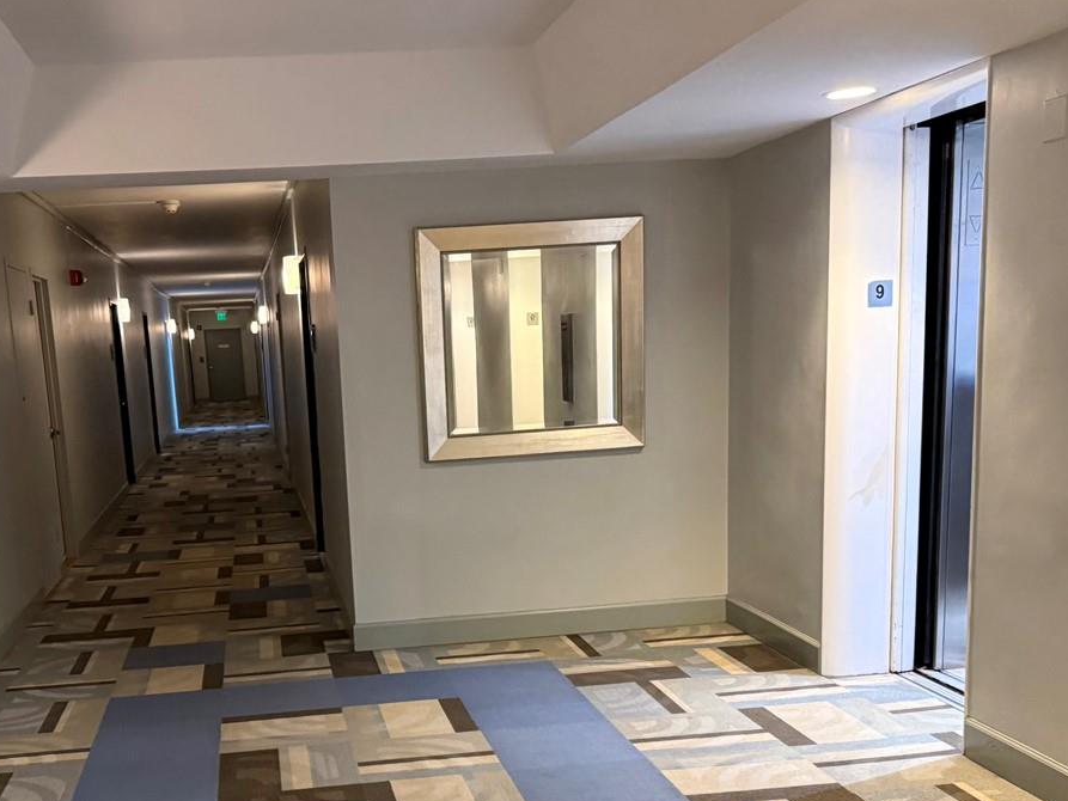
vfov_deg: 32.8
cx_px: 386
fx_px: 1327
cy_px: 617
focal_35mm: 43
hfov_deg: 43.4
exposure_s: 1/60
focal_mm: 6.76
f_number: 1.78
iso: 500
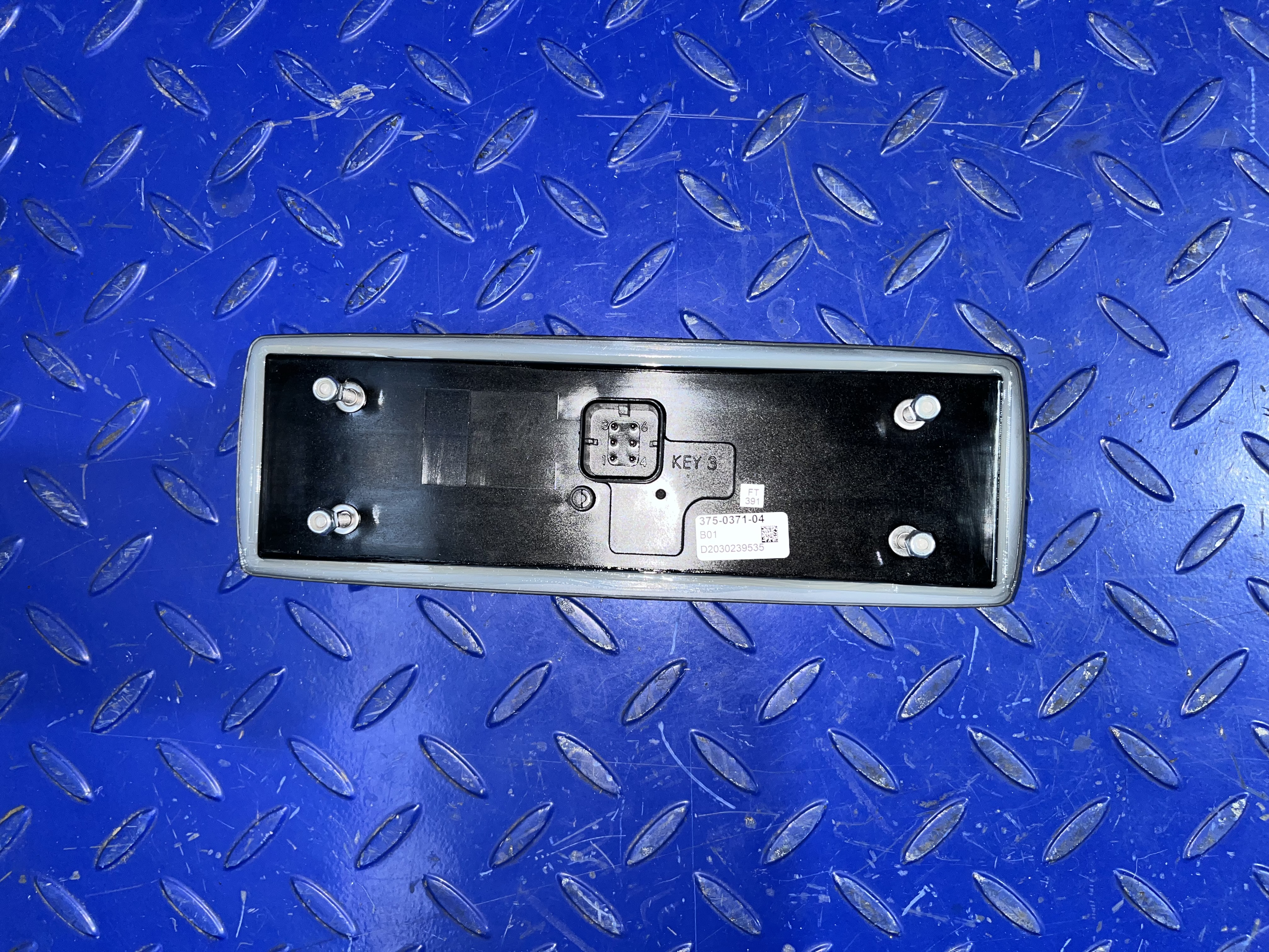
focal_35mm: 26
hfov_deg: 67.3
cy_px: 476
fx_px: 953
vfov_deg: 53.1
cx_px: 634
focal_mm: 5.1
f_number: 1.6
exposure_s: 1/40
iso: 32
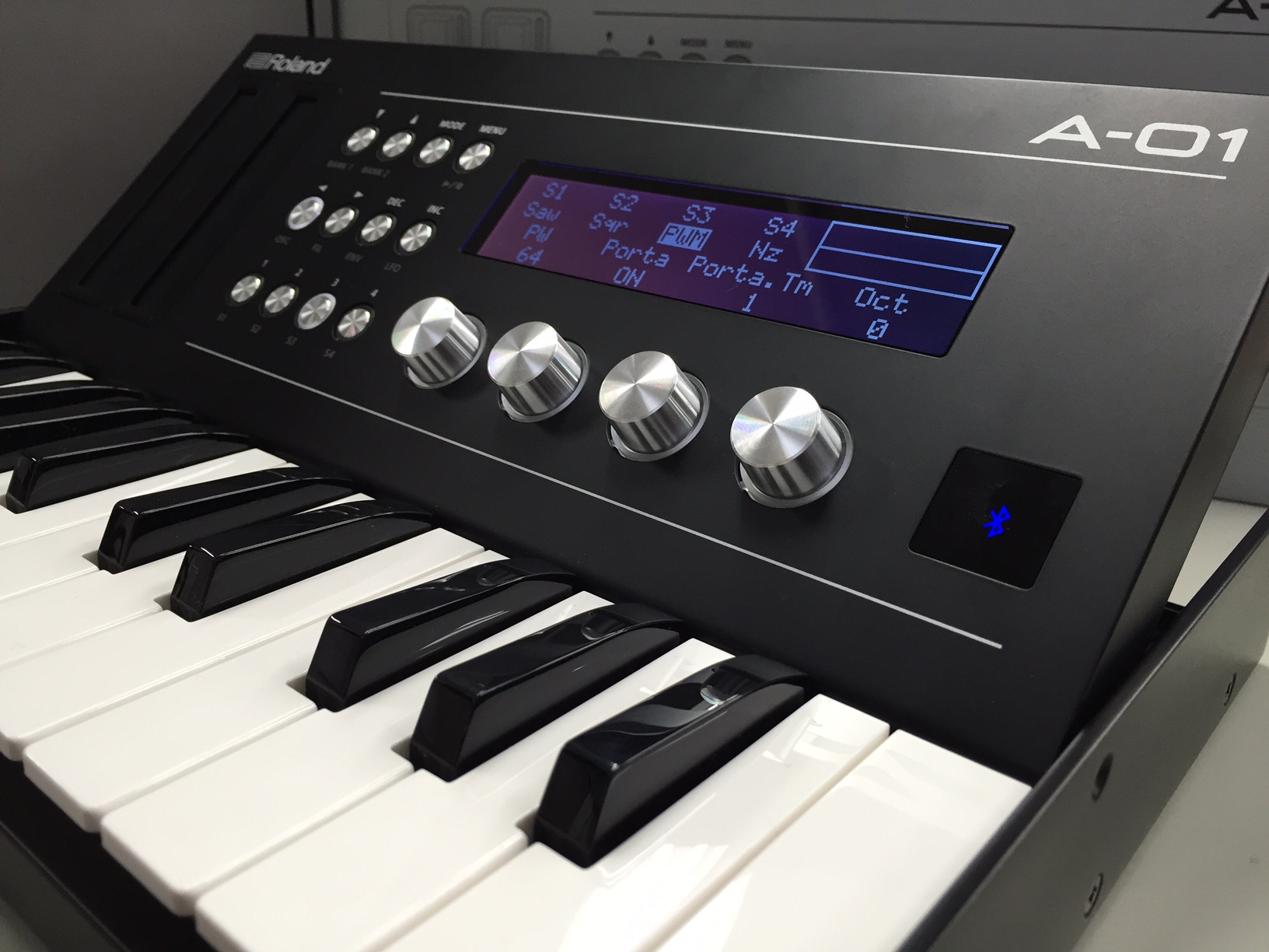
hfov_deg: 61.7
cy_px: 476
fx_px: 1063
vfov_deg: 48.2
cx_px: 634
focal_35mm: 29
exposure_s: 1/33
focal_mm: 4.15
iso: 40
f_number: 2.2
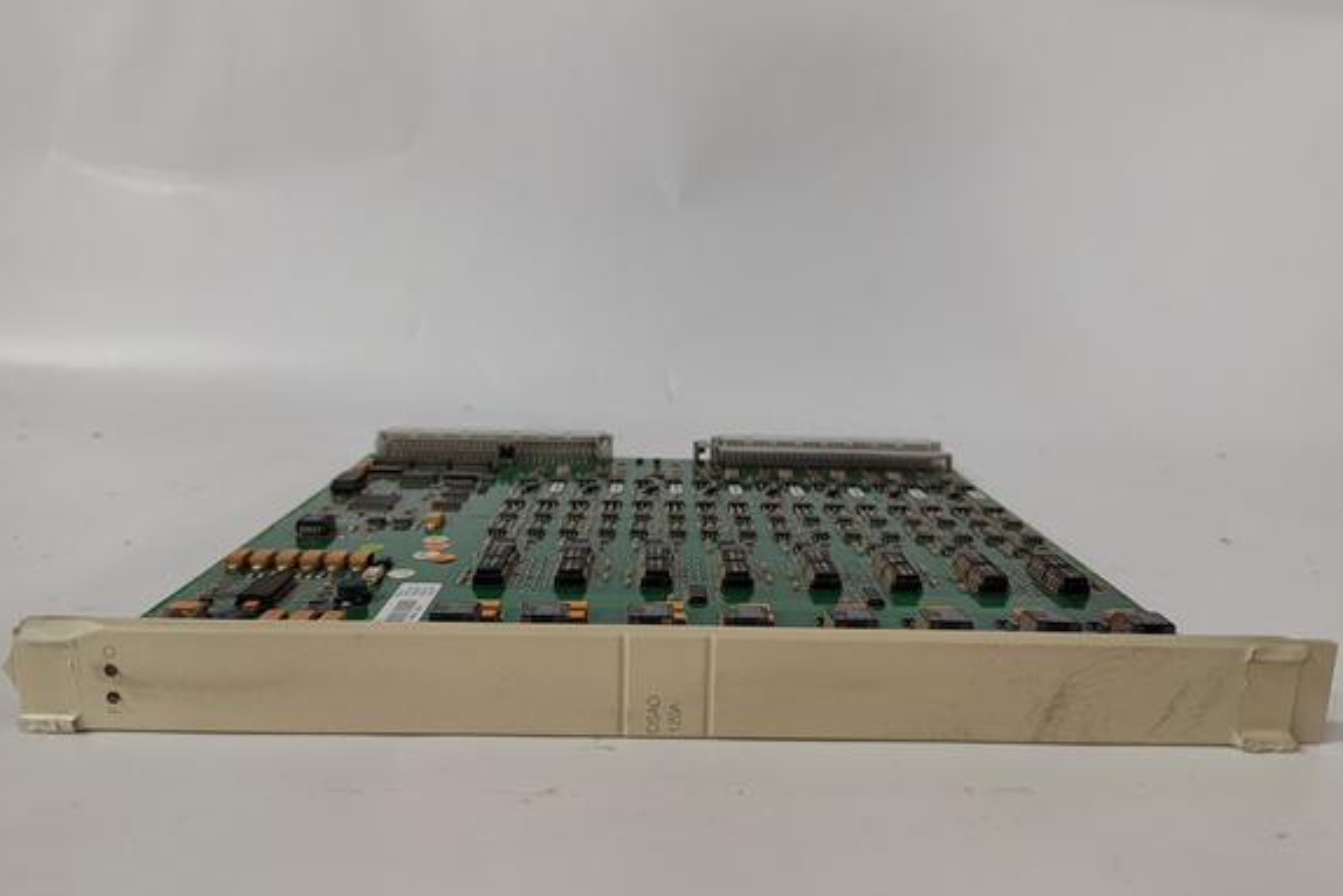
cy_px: 444
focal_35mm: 25
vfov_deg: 51.3
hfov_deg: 71.5
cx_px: 674
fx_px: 933
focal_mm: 5.52
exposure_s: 1/100
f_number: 1.9
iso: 1375
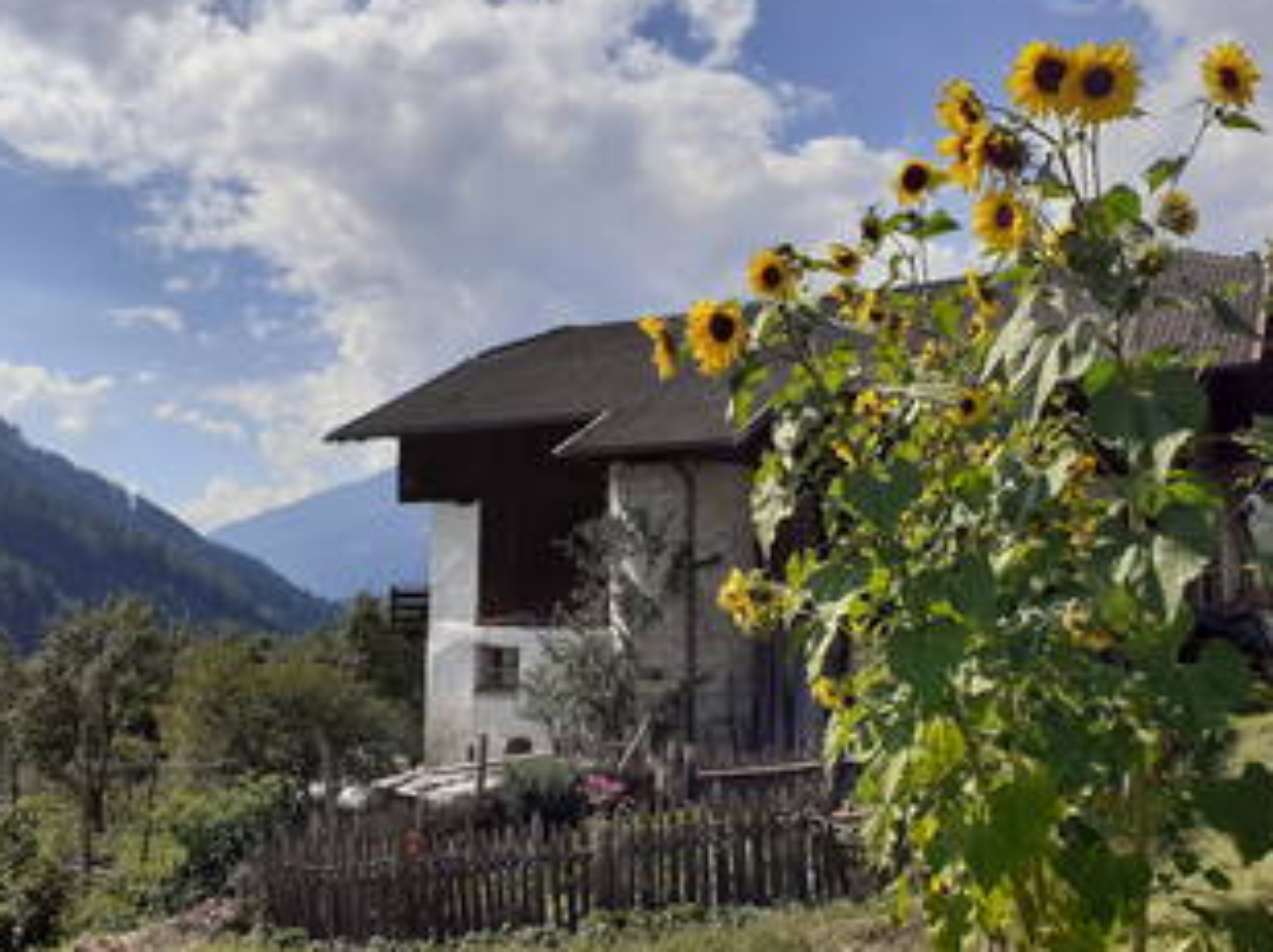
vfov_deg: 40.6
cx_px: 601
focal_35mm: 35
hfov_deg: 52.7
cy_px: 523
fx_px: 1286
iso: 40
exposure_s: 1/2571
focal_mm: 3.6
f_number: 1.9
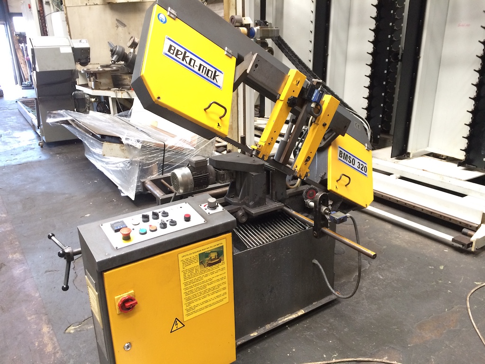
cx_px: 242
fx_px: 406
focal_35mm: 29
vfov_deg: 48.2
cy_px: 182
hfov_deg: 61.7
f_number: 2.2
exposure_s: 1/33
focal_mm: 4.15
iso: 200
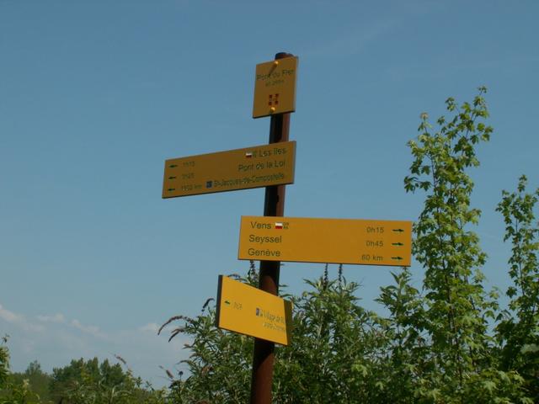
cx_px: 270
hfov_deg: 35.5
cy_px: 202
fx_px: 841
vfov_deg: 27.0
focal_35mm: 54
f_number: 8
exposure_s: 1/250
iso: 50
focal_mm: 9.06
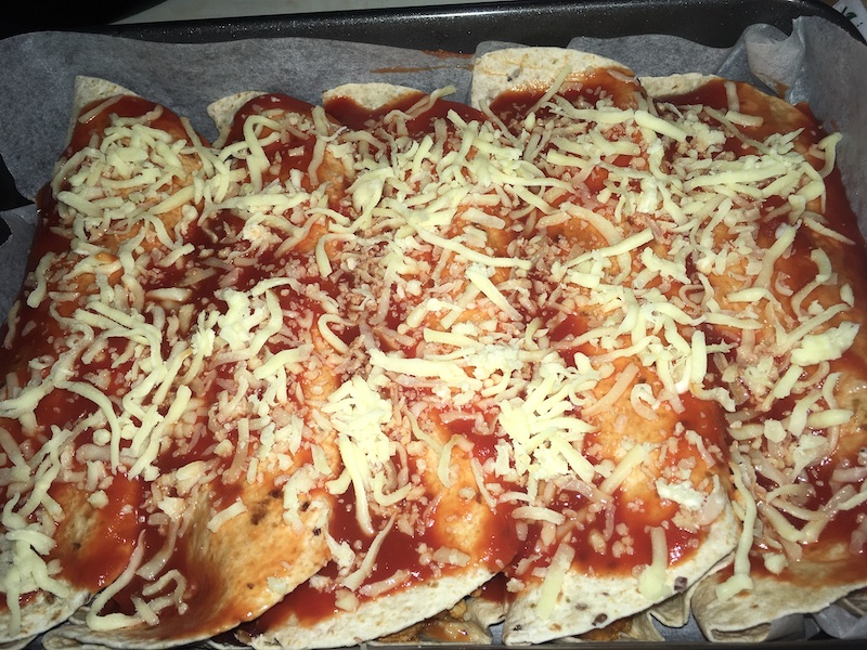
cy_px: 325
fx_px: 726
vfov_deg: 48.2
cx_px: 434
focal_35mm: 29
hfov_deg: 61.7
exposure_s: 1/58
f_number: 2.2
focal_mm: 4.15
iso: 25
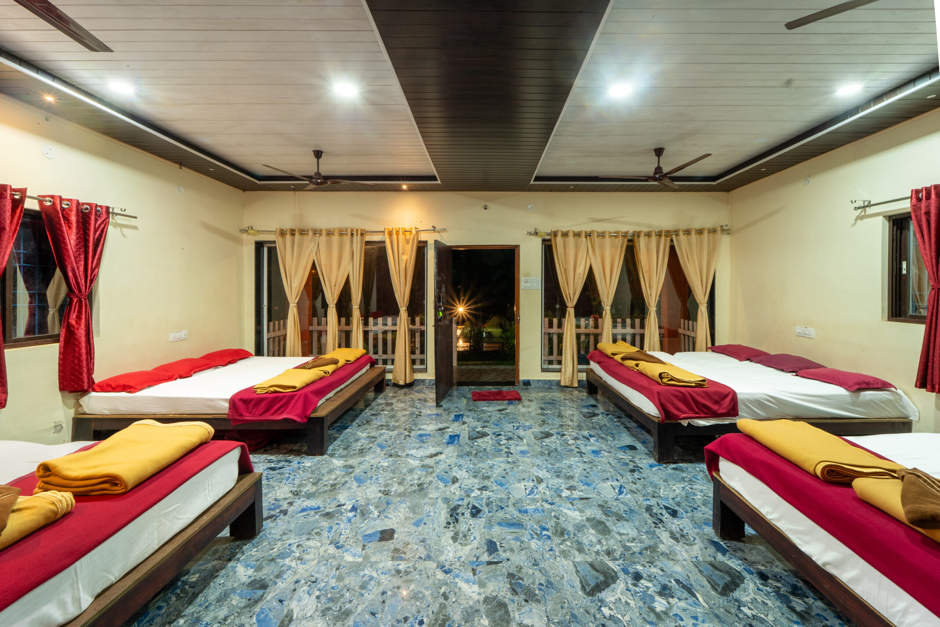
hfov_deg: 104.2
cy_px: 314
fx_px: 366
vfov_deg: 81.2
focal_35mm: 14
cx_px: 470
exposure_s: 1/3
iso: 320
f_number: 13
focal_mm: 14
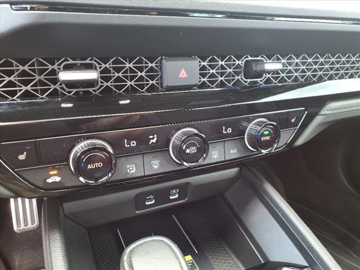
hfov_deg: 65.3
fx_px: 281
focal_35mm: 27
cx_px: 180
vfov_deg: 51.4
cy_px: 135
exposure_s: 1/40
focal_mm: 3.58
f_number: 1.9
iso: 80
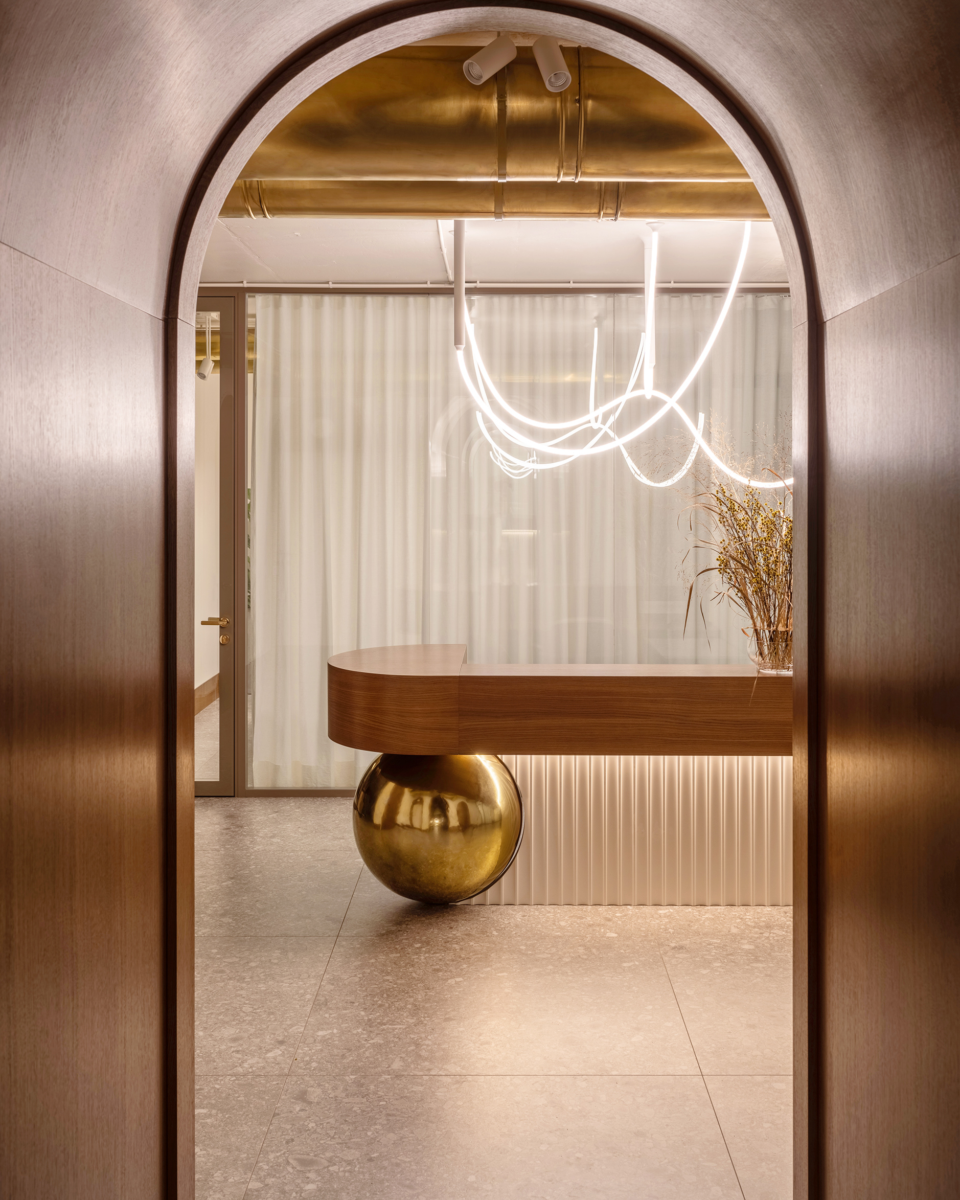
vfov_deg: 47.7
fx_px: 1349
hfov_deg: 39.2
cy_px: 481
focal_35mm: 38
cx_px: 489
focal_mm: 33
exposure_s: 1/13
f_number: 8
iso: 160
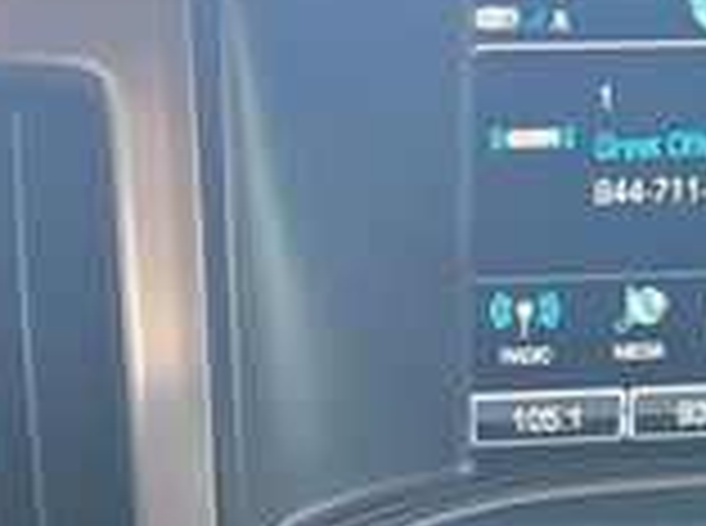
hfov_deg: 20.9
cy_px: 616
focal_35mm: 94
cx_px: 441
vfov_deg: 15.2
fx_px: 1913
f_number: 1.8
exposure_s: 1/180
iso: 200
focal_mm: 5.4
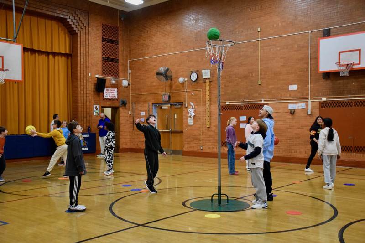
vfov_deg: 34.2
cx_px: 182
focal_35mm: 39
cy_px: 122
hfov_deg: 49.6
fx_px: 395
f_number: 3.8
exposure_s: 1/200
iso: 3200
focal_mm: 26
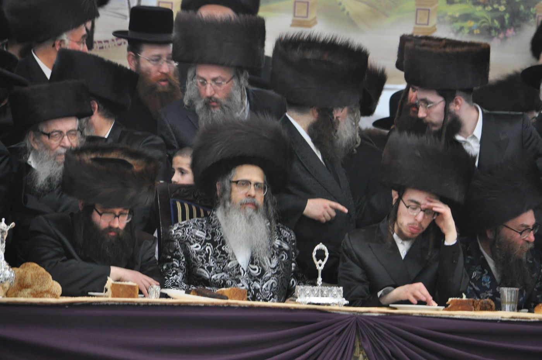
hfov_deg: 6.6
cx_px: 271
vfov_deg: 4.3
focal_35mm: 315
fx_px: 4735
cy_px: 180
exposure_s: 1/50
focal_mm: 210
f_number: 5.3
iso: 1000
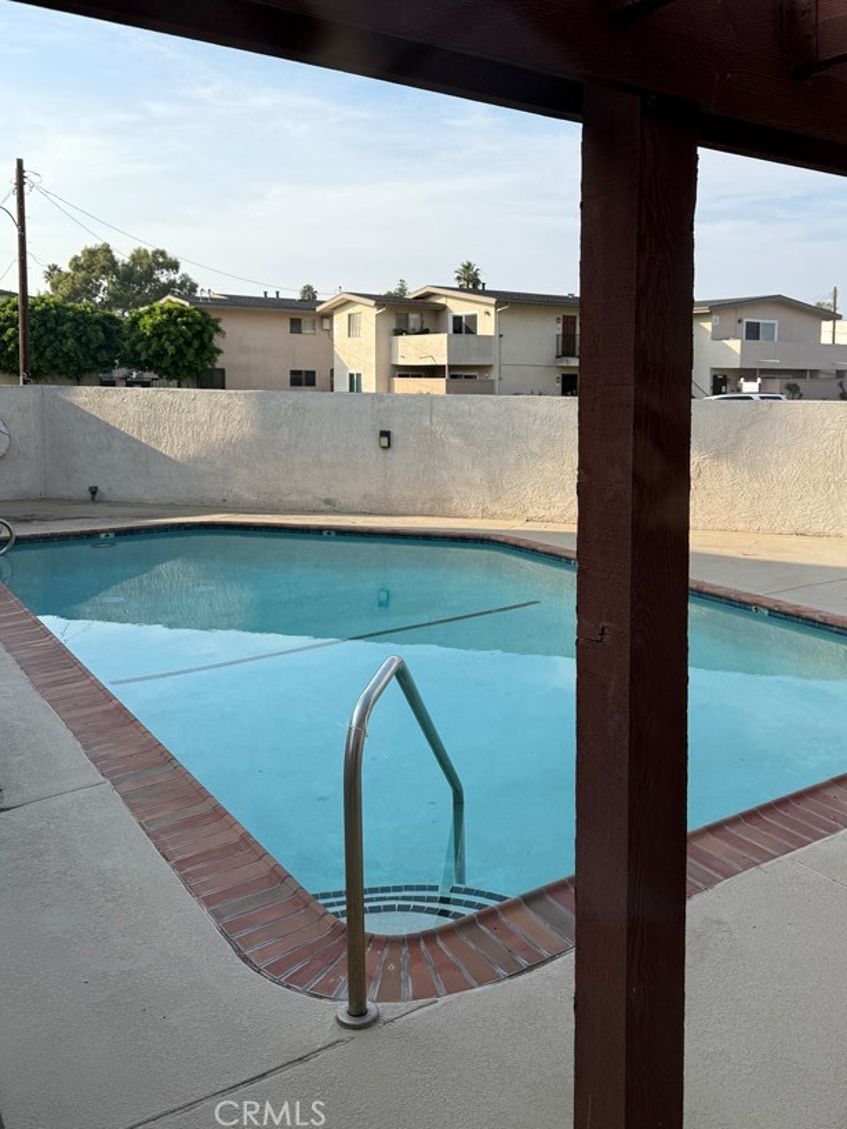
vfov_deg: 59.2
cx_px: 515
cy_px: 427
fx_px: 979
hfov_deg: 46.5
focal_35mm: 30
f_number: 1.78
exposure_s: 1/3145
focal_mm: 6.76
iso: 80
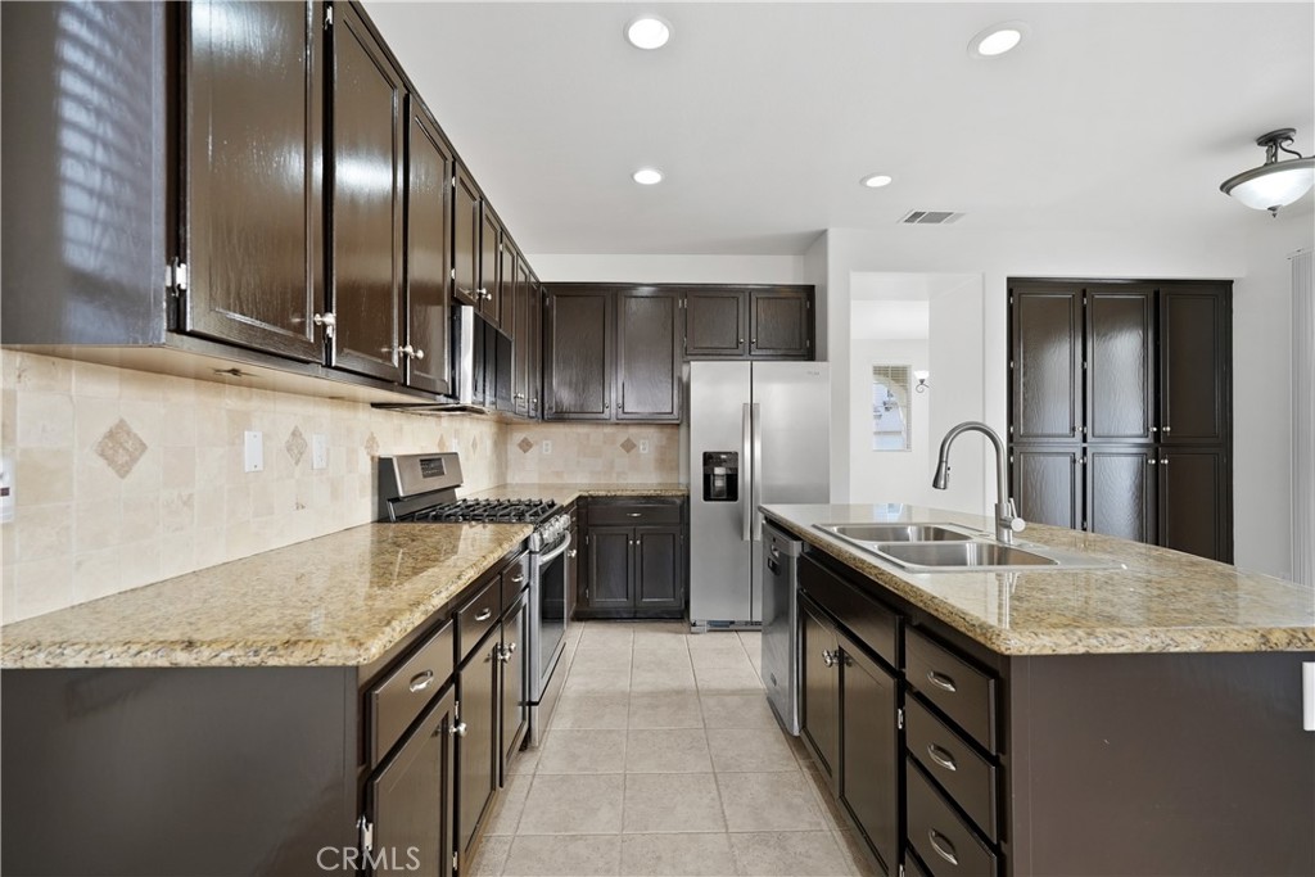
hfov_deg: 96.7
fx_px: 584
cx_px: 658
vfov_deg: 73.8
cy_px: 438
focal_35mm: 16
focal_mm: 16
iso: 500
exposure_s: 1/15
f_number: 4
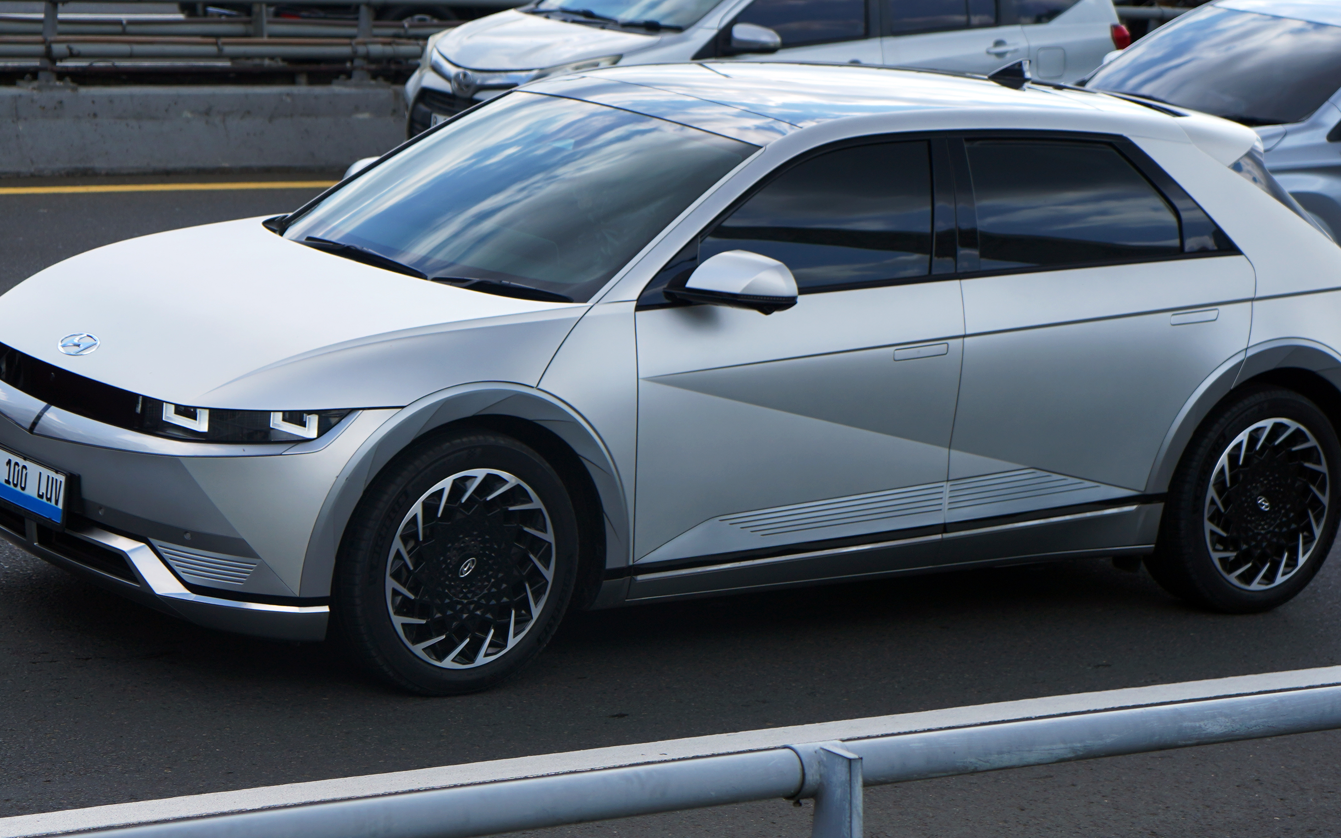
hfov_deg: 25.8
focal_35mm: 80
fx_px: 2924
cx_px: 660
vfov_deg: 16.3
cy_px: 418
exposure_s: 1/1250
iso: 200
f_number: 5
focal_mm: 70
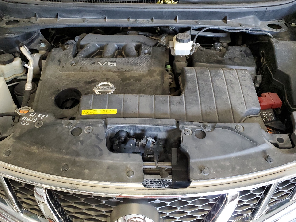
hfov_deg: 55.3
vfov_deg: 42.9
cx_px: 138
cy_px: 111
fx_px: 282
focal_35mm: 33
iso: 326
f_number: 1.5
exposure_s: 1/60.2
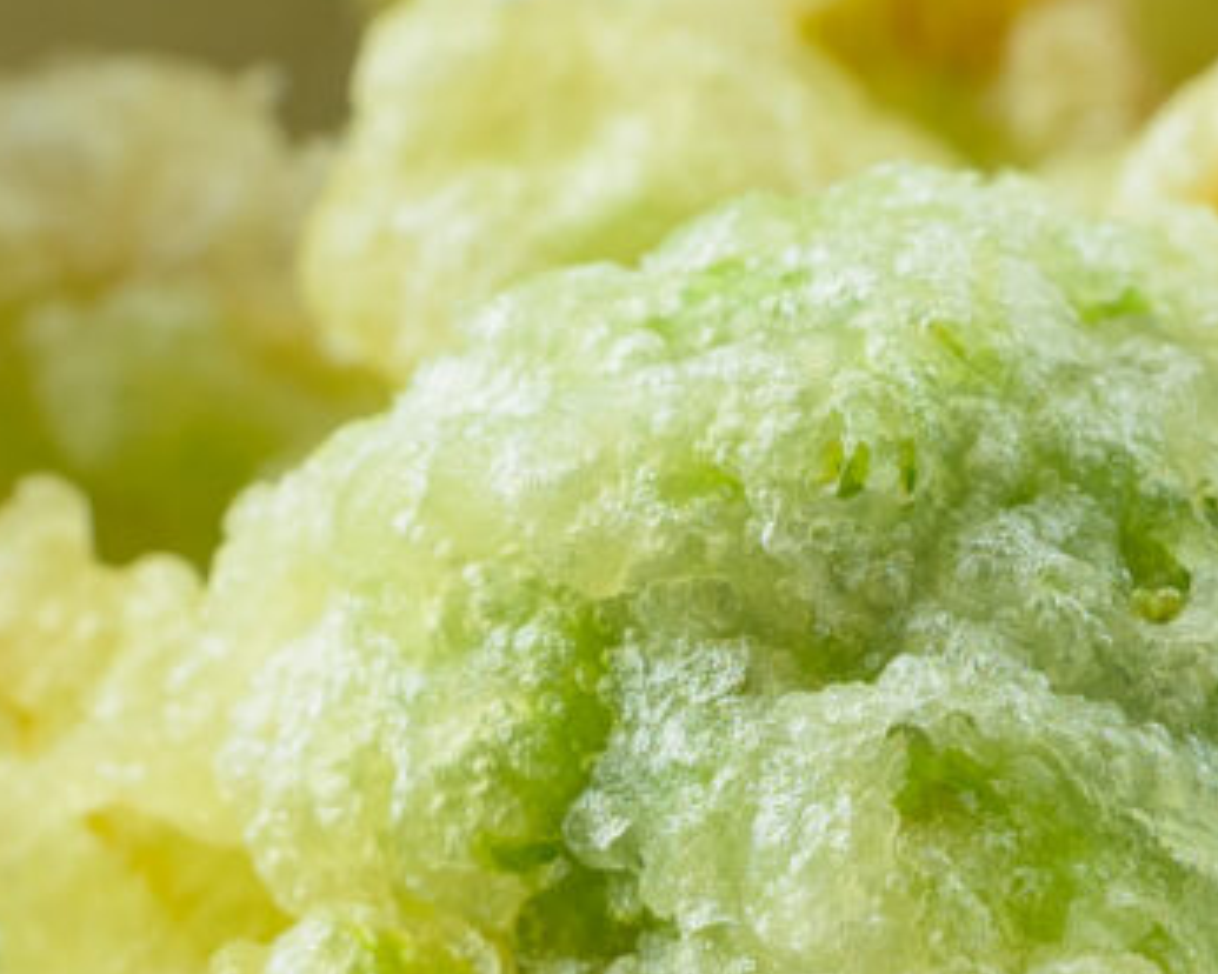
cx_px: 717
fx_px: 28911
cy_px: 602
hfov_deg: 2.4
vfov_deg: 1.9
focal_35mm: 802
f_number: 8
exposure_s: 1/200
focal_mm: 115
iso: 64
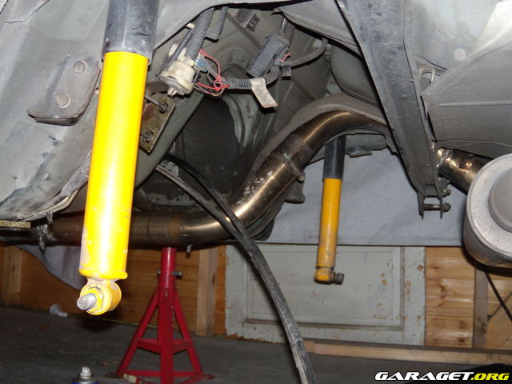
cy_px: 192
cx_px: 256
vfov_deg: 39.7
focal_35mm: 36
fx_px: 532
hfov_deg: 51.4
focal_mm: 6.4
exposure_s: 1/30
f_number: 3.6
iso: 80
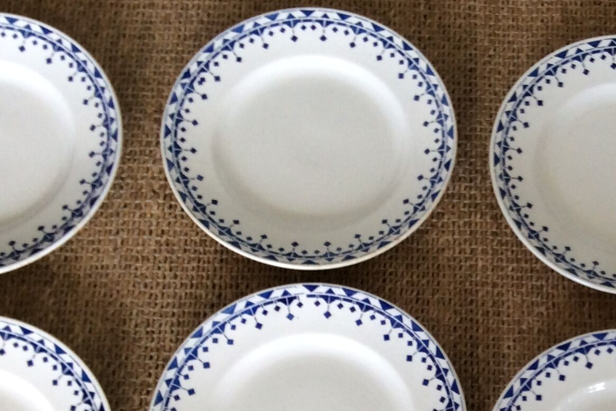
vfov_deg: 18.1
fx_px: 1266
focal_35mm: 74
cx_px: 466
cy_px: 373
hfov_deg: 27.0
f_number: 2.4
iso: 50
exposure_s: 1/25
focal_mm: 3.3
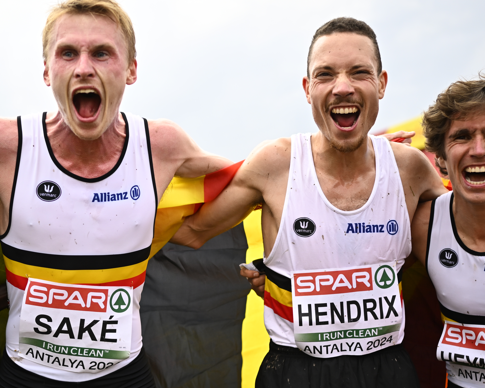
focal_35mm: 68
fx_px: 976
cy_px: 215
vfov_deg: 22.5
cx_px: 171
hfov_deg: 27.8
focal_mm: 35
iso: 320
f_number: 1.8
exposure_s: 1/2500
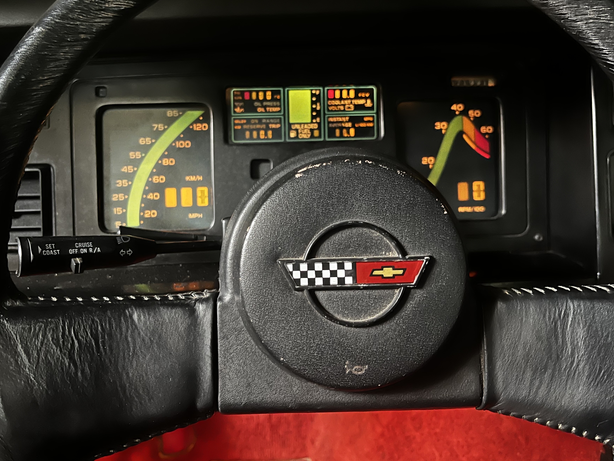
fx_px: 532
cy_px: 210
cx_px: 283
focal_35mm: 30
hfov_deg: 59.9
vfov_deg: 46.7
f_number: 1.6
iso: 800
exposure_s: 1/14
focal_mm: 5.1
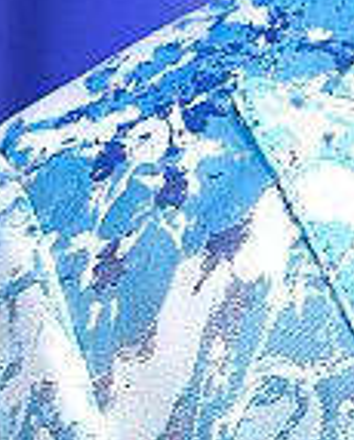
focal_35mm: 1637
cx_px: 1022
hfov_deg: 0.9
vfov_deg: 1.2
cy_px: -205
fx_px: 21370
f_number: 7.1
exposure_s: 1/160
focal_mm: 244
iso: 2500
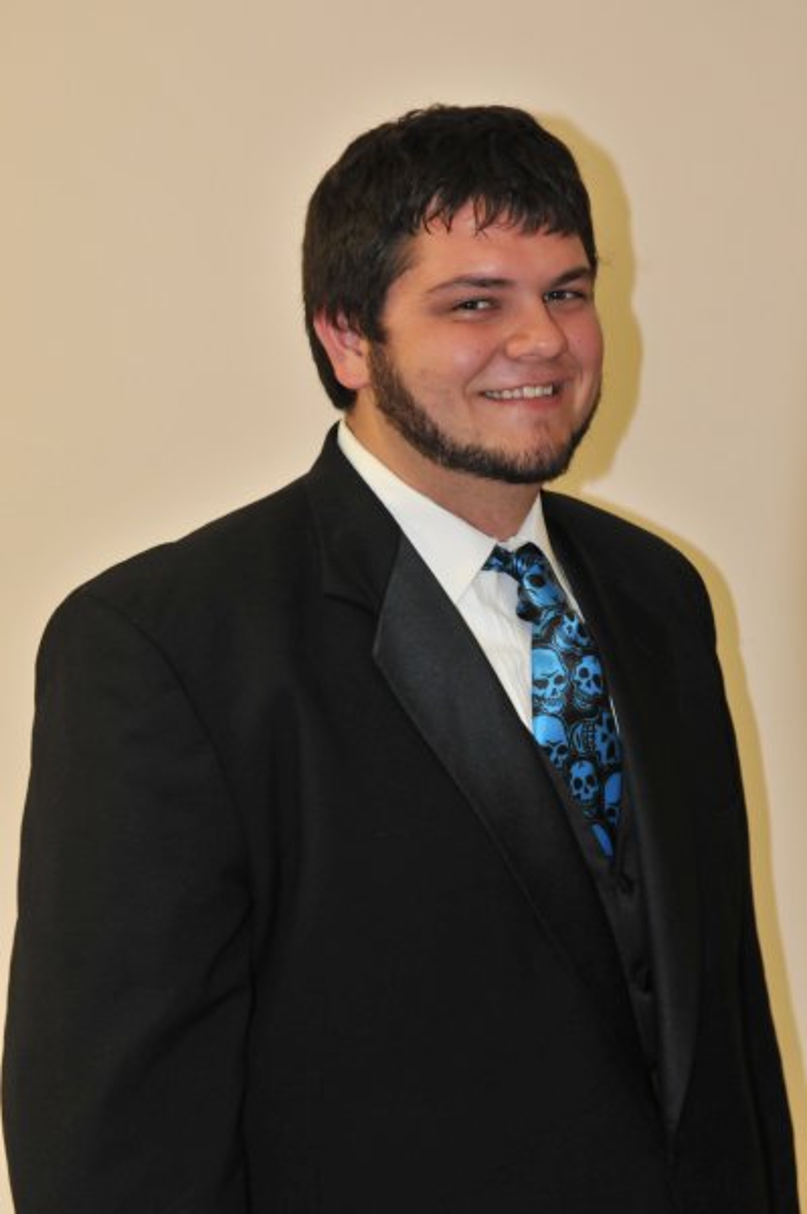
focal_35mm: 66
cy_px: 607
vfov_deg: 30.5
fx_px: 2223
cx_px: 404
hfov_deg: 20.6
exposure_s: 1/60
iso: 800
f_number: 5
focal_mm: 44
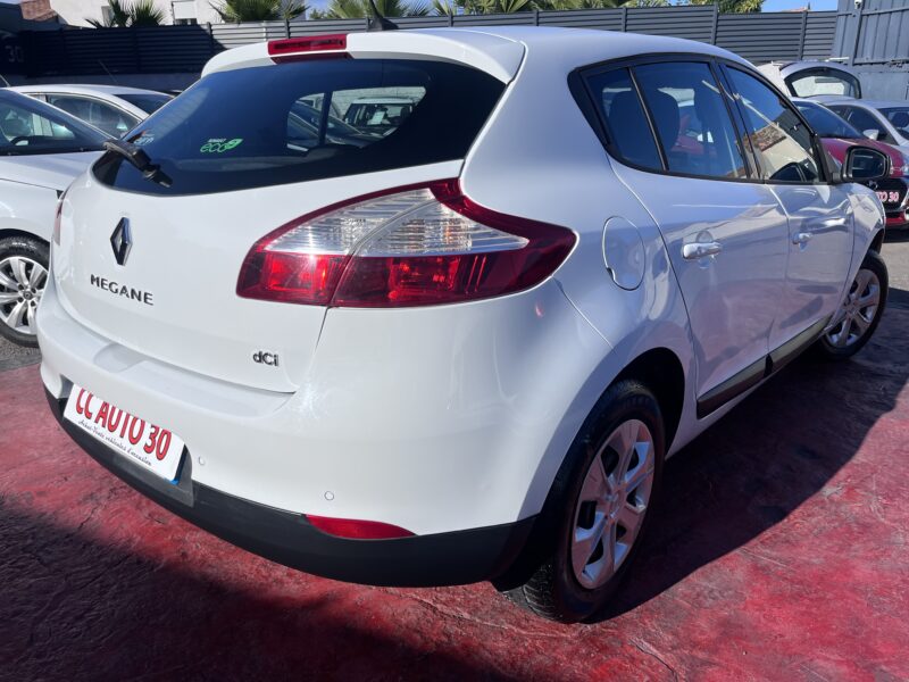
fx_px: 683
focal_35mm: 26
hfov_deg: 67.3
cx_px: 454
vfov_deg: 53.1
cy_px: 341
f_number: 1.6
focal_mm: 5.1
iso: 50
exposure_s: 1/6494
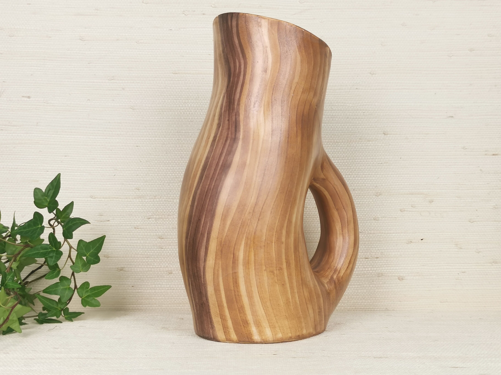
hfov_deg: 32.7
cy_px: 188
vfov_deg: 24.8
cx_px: 250
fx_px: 854
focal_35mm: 59
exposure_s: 1/100
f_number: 1.8
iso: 50
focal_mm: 5.58
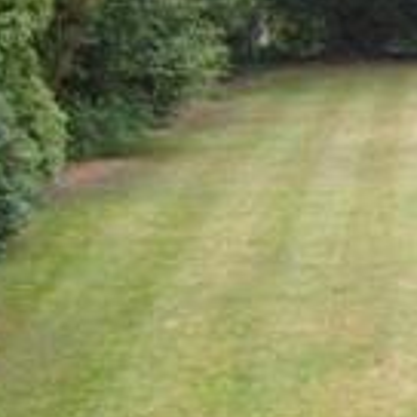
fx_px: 1813
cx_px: 704
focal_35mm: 133
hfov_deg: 12.2
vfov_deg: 13.1
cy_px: 121
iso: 50
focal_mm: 7.4
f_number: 2.8
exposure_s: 1/60
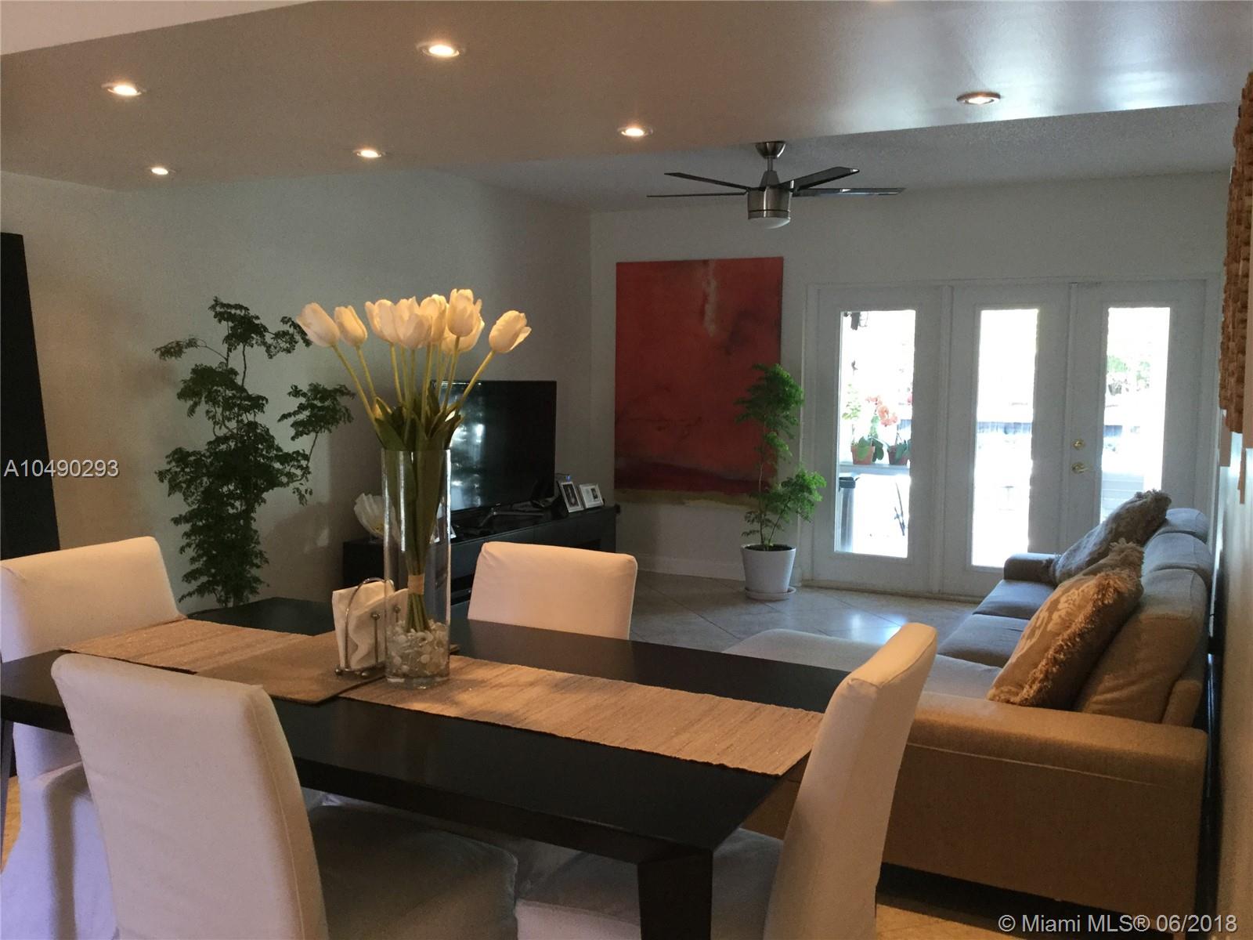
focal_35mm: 31
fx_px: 1122
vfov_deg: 45.4
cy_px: 470
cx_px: 626
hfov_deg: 58.4
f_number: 2.4
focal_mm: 3.3
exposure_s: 1/30
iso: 100
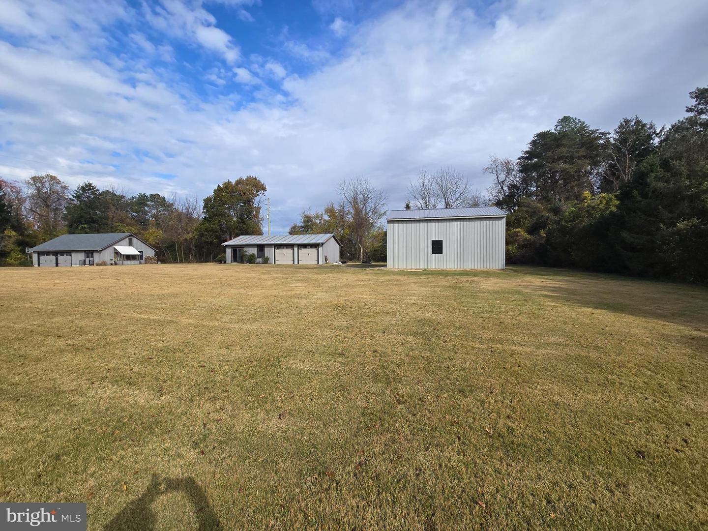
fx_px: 266
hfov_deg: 106.2
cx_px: 354
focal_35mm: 13
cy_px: 266
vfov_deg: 89.9
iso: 50
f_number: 2.2
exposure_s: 1/2767
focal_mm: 2.2
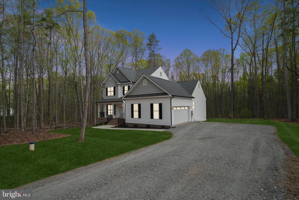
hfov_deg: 93.3
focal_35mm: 17
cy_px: 100
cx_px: 150
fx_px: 141
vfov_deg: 70.5
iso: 200
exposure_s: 1/200
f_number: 8
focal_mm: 17
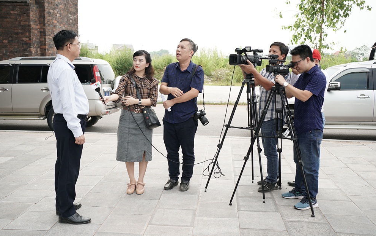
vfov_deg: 35.4
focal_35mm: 36
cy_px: 116
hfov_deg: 54.0
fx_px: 369
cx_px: 187
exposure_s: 1/320
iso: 250
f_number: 5
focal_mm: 35
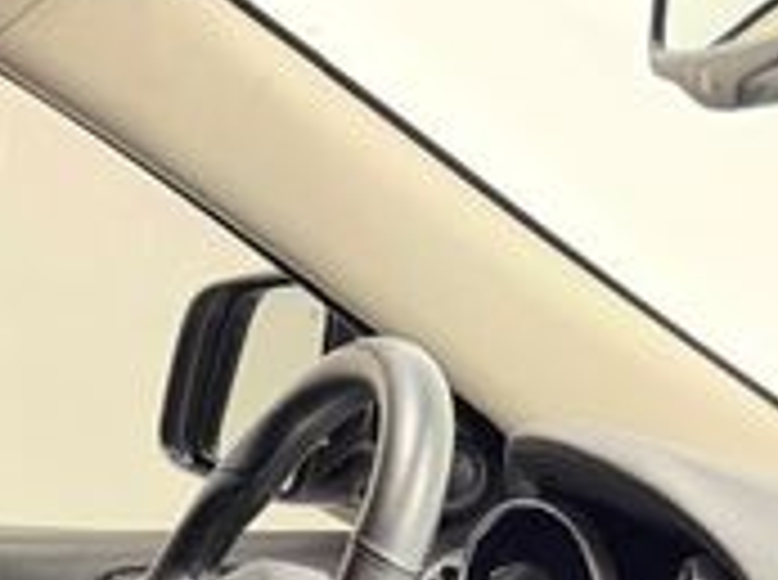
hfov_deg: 19.8
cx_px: -301
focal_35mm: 89
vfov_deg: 14.8
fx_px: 1996
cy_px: 976
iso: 320
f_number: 1.78
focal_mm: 6.76
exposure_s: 1/60
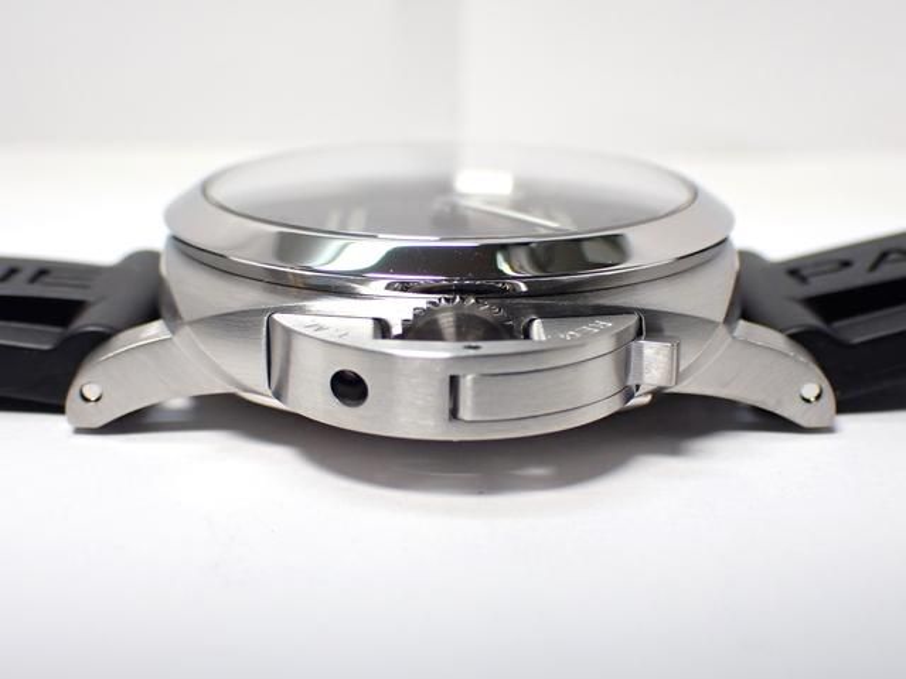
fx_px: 1518
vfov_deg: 25.2
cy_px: 340
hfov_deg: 33.2
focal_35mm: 58
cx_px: 453
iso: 250
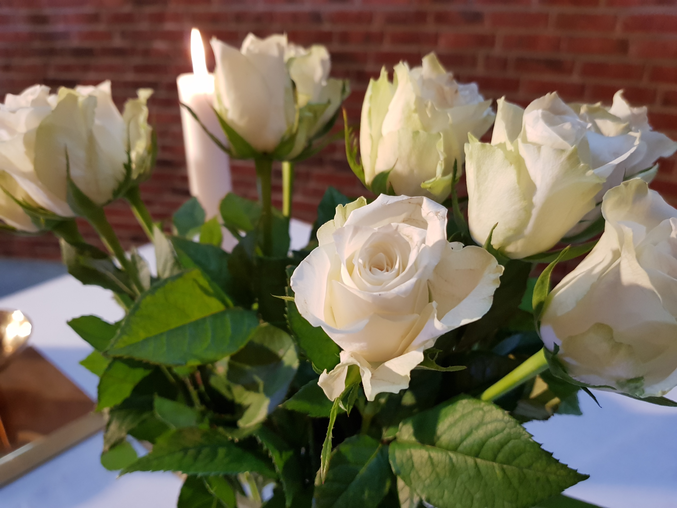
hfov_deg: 67.3
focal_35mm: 26
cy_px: 254
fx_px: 508
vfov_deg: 53.1
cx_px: 338
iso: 250
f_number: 1.7
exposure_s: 1/33
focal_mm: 4.2
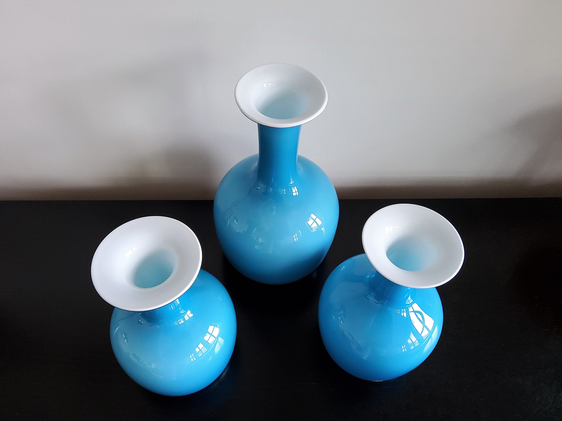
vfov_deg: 53.1
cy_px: 210
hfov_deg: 67.3
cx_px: 281
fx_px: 422
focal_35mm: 26
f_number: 2
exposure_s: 1/50
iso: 320
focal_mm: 3.08
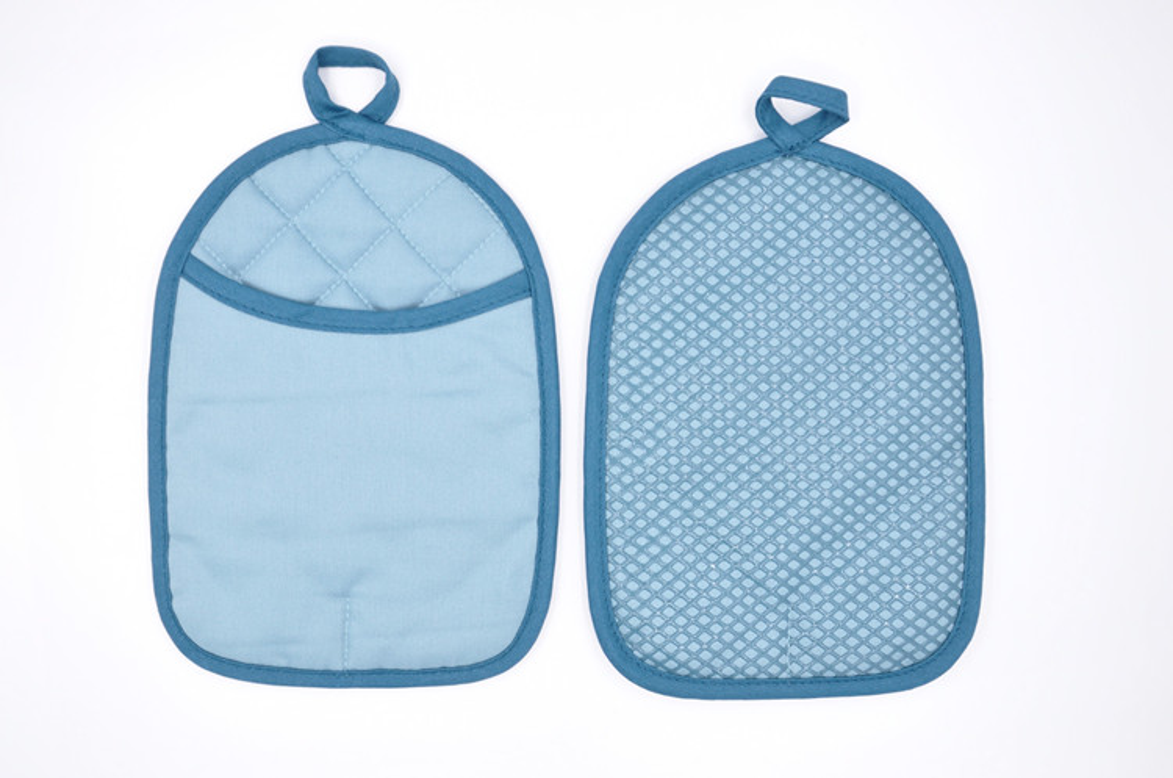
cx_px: 586
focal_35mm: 36
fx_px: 1171
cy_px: 389
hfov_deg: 53.2
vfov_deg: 36.7
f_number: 8
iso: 200
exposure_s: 1/100
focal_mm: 24
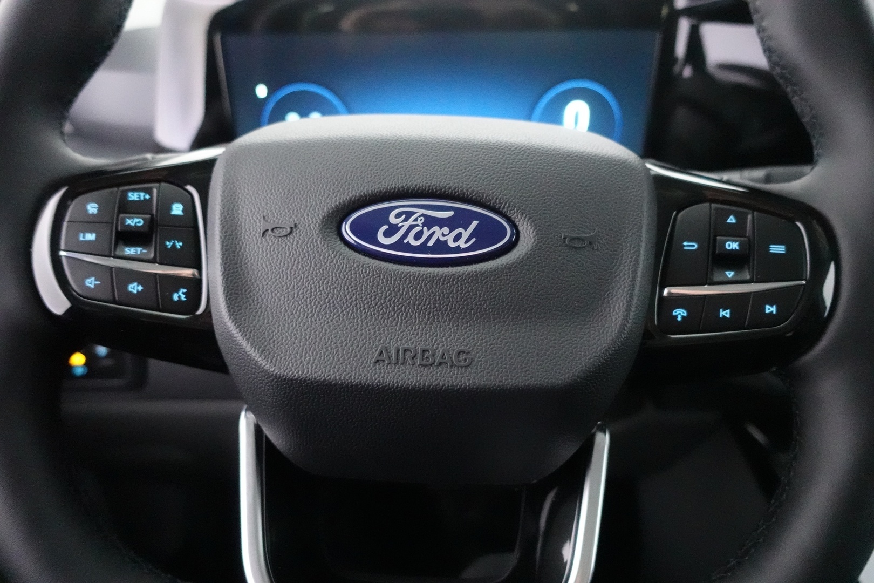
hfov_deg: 73.7
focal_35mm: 24
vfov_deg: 53.1
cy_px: 292
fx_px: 583
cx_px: 437
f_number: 1.8
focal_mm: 9.4
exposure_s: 1/80
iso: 6400
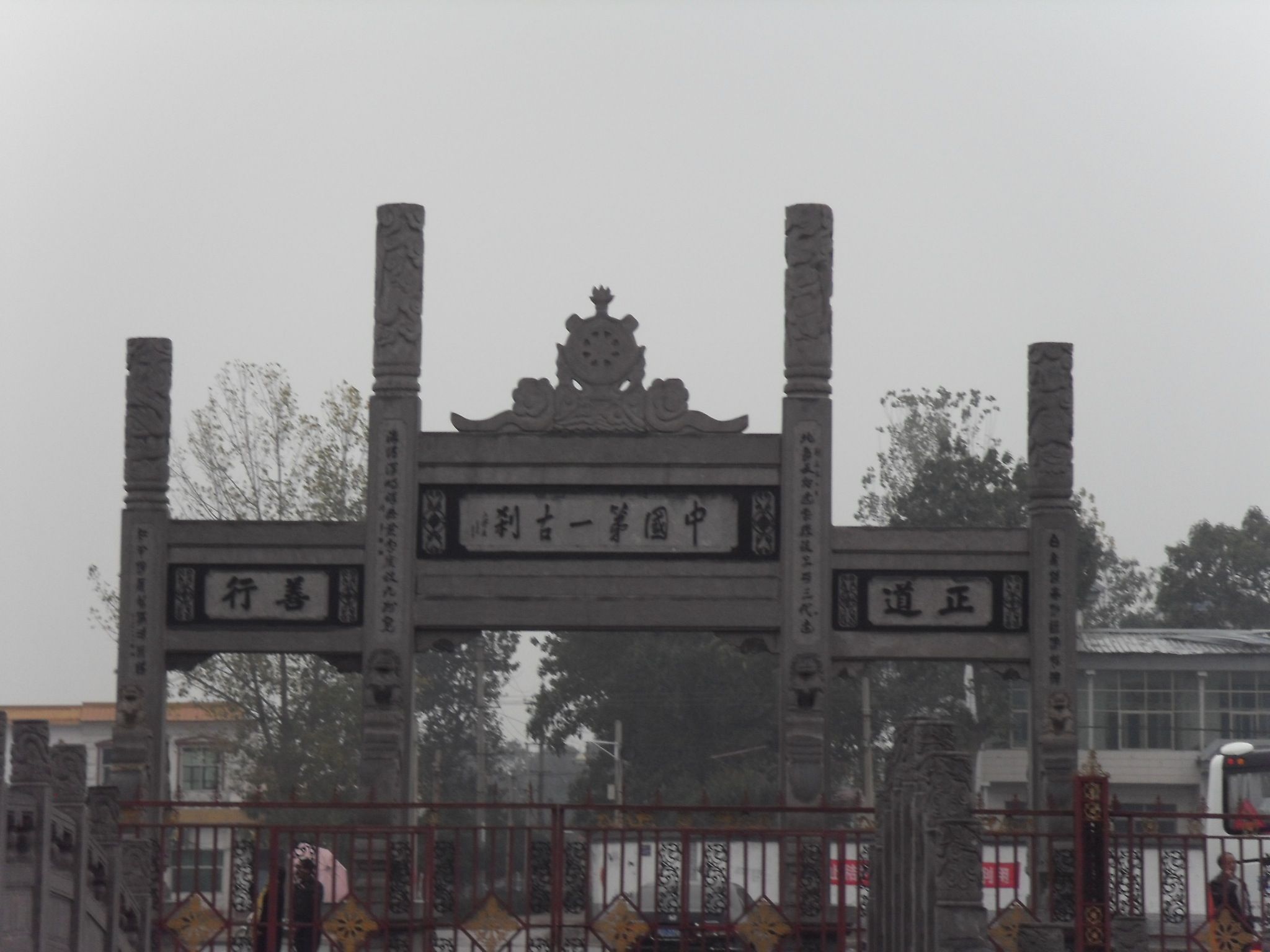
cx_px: 635
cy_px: 476
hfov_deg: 16.8
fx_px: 4293
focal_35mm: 117
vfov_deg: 12.7
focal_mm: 19.8
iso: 200
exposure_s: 1/60
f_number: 4.5
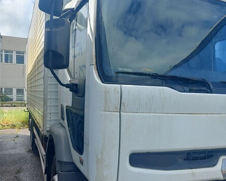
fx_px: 214
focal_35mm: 32
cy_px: 102
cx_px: 113
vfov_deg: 45.7
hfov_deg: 55.7
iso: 32
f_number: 1.8
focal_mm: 5.23
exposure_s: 1/521
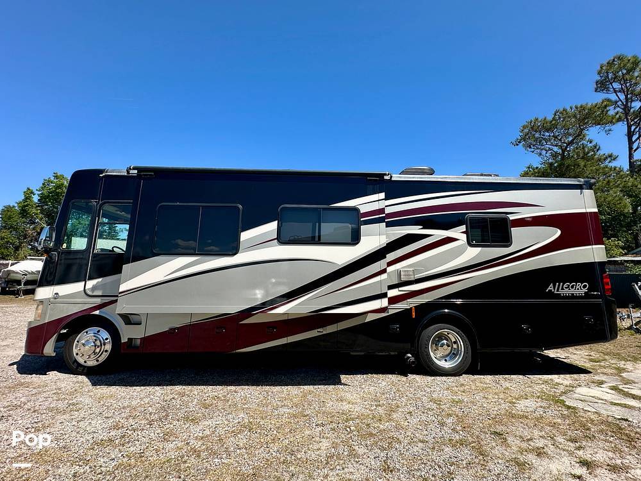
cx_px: 320
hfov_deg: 102.1
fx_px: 259
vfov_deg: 85.7
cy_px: 240
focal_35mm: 14
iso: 50
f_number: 2.2
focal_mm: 2.22
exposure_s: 1/1795
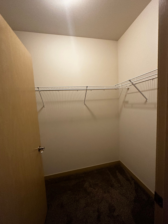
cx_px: 84
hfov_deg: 85.7
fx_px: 91
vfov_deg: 102.1
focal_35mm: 14
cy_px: 112
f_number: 2.2
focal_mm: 2.22
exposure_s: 1/59
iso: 500
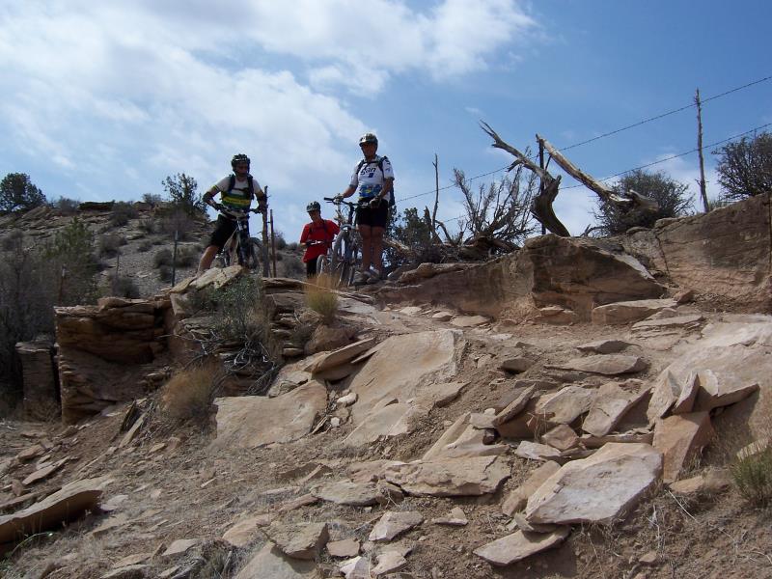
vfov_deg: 39.7
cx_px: 386
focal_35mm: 36
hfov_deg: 51.4
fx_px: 803
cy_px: 290
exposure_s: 1/1000
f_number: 4.5
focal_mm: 6.2
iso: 80
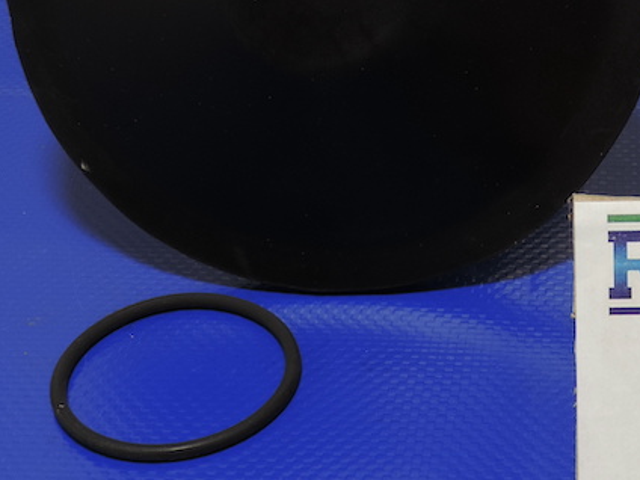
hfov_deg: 19.4
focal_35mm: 99
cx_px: 601
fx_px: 1830
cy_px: -24
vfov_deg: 14.6
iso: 80
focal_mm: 6.2
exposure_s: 1/50
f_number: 3.6
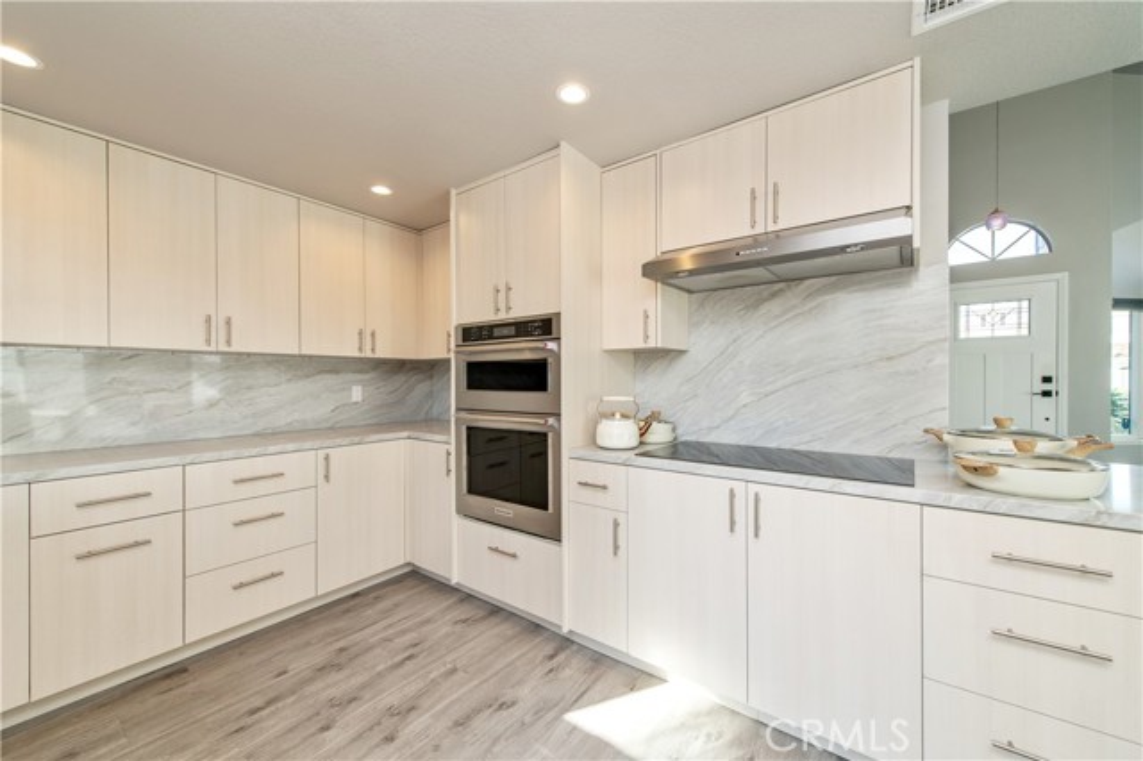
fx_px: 444
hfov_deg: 104.3
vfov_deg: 81.1
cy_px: 380
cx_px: 572
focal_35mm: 14
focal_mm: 14
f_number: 5
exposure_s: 1/100
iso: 200
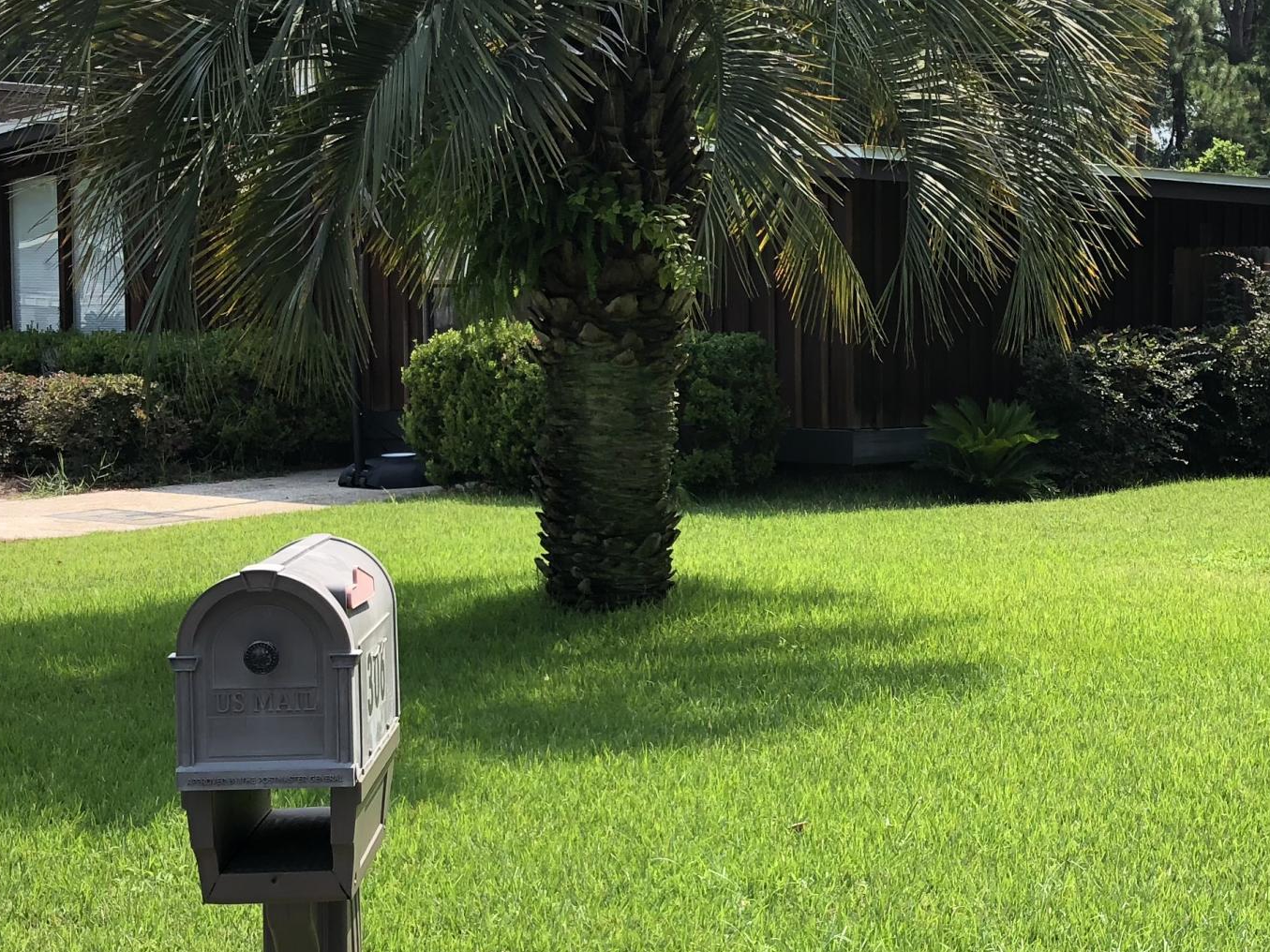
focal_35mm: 62
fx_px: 2274
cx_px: 933
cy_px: 543
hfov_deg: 30.7
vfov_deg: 23.6
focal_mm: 3.99
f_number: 1.8
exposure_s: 1/716
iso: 20
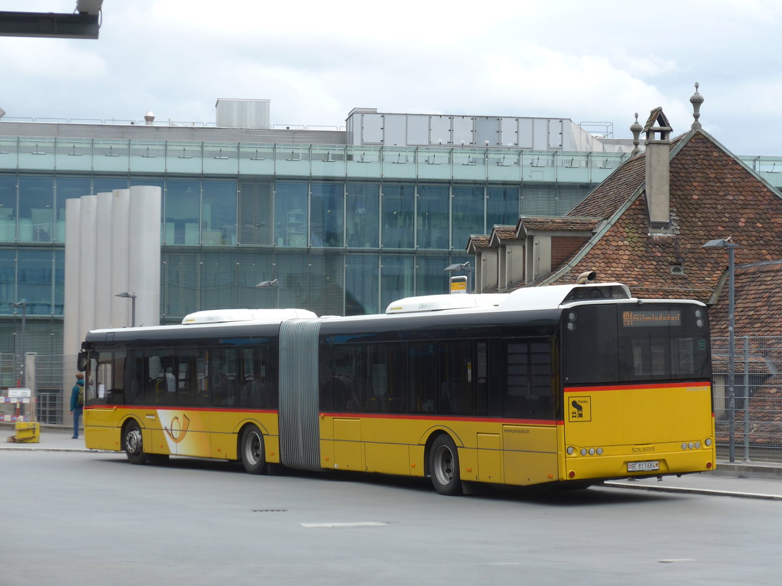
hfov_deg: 21.8
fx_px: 2033
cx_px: 391
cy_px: 293
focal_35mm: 90
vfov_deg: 16.4
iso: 80
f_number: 4.6
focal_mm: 18
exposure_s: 1/250
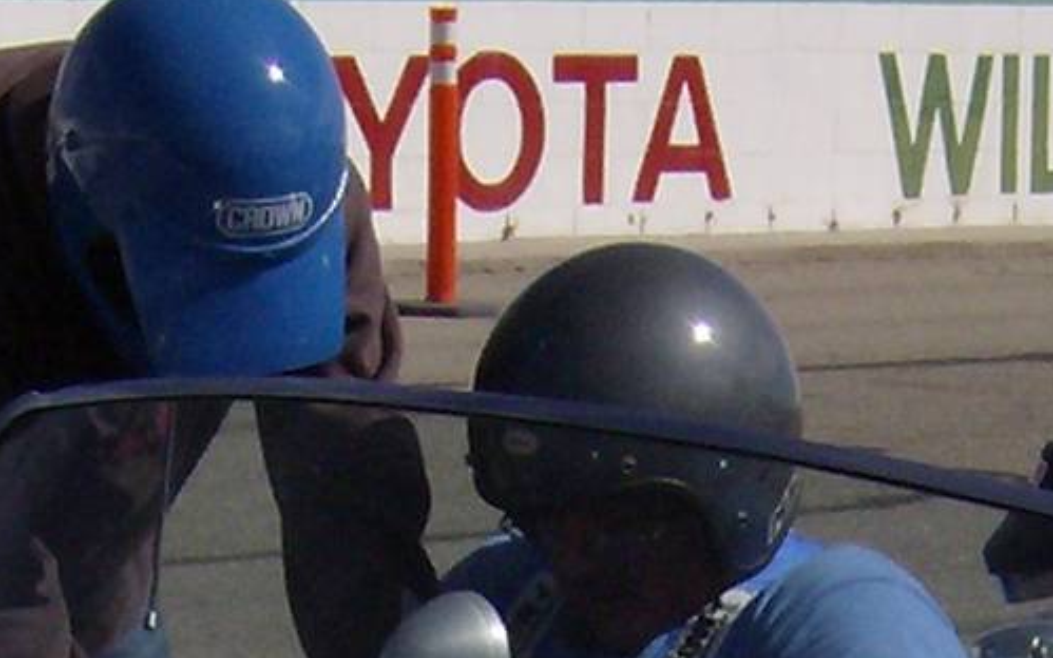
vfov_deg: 5.5
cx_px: 418
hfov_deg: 9.0
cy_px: 1269
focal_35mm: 234
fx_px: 6716
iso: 100
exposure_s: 1/1845
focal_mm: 7.7
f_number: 5.1
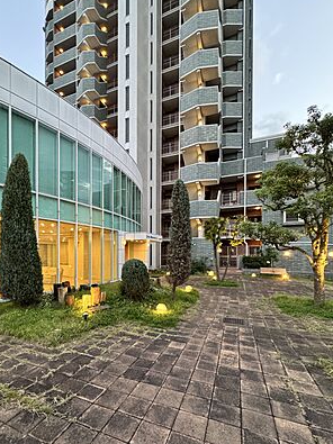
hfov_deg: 74.2
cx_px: 141
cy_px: 255
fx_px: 218
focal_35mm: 17
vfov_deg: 90.4
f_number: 2.2
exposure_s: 1/60
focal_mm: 2.22
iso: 500
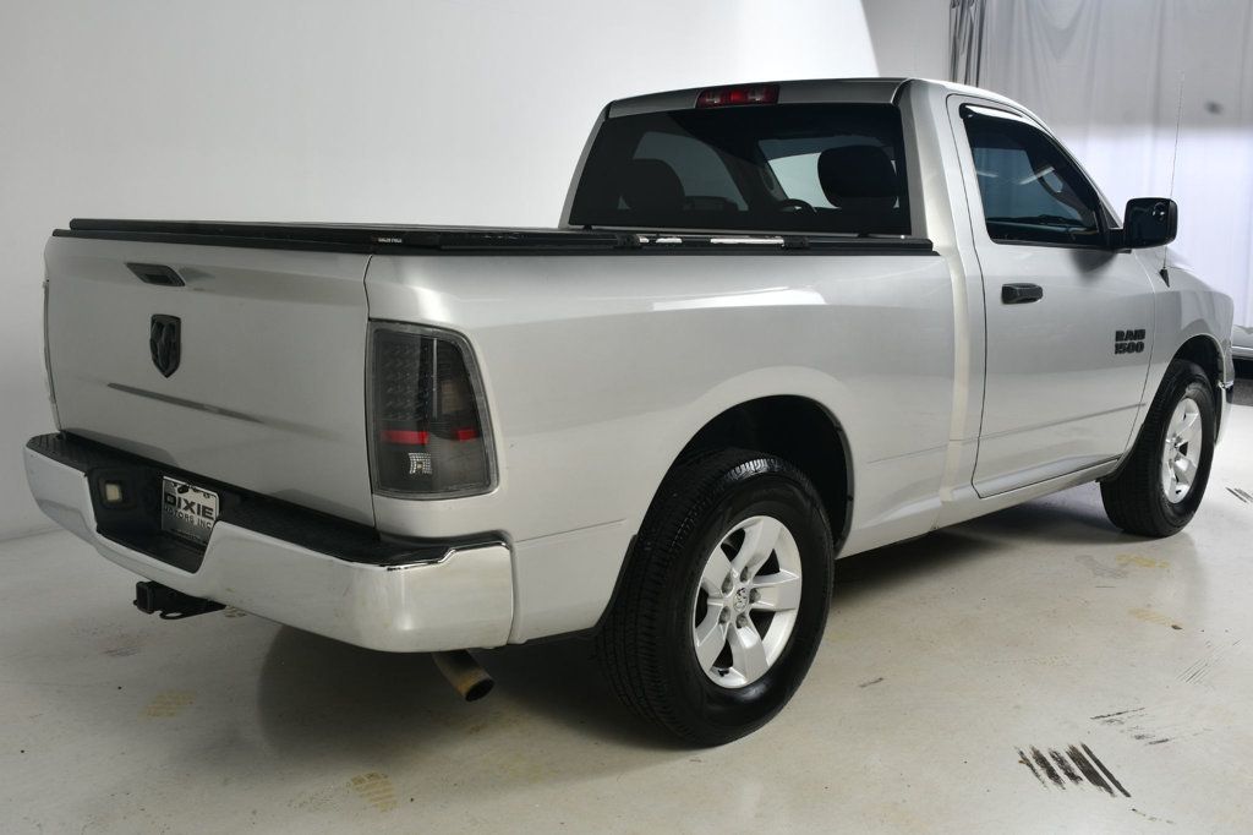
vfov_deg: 36.8
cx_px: 626
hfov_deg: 53.1
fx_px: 1253
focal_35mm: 36
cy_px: 418
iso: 100
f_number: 13
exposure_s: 1/160
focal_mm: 24
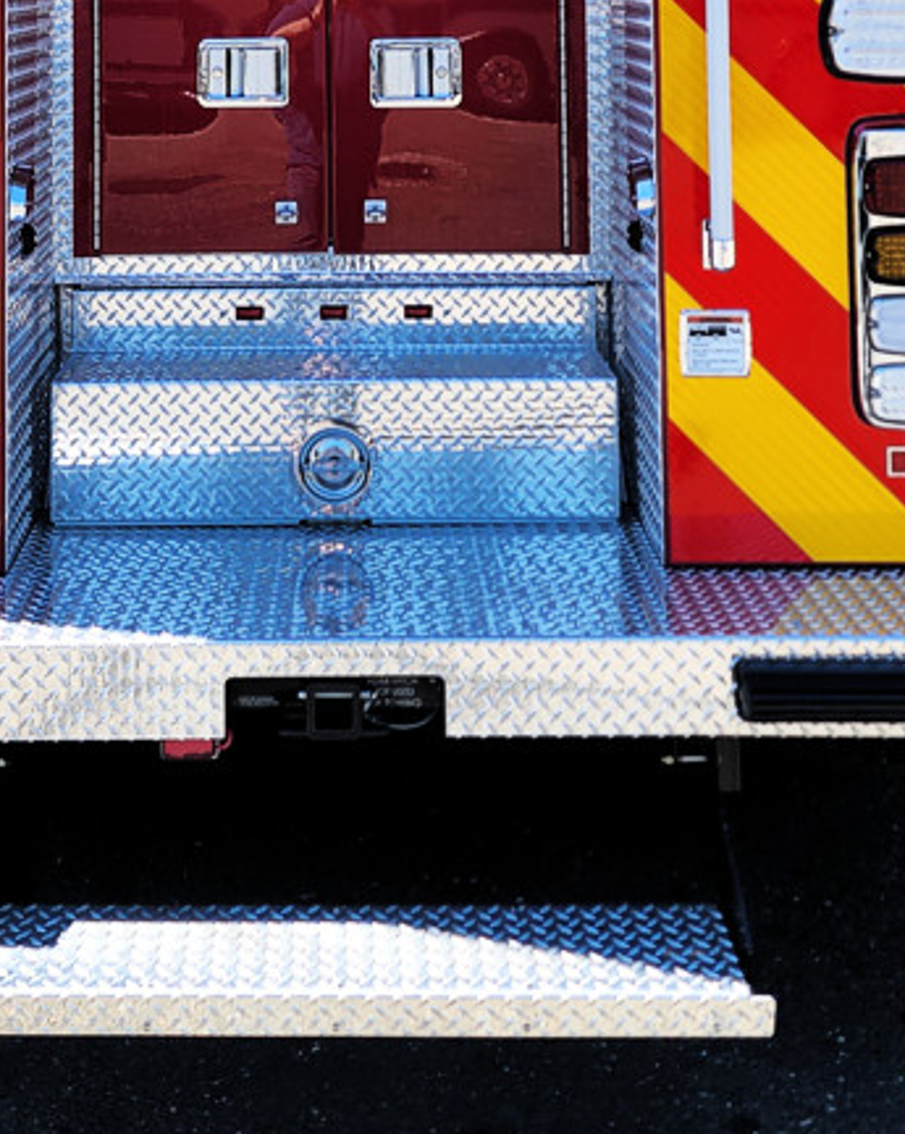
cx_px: 338
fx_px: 1743
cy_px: -34
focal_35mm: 52
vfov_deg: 32.7
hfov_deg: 29.0
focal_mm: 6.4
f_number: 1.8
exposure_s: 1/283
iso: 12
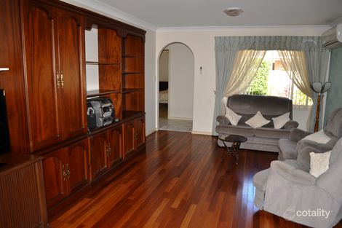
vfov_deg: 47.9
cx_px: 171
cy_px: 114
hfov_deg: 67.4
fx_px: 256
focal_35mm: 27
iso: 100
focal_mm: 18
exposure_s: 1/60
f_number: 3.5
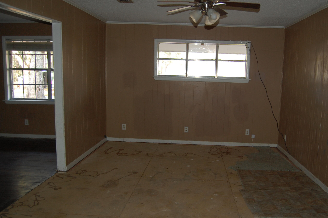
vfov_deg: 41.0
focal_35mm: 32
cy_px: 118
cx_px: 185
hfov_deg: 58.6
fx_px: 291
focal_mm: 18
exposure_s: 1/60
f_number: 3.5
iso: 400
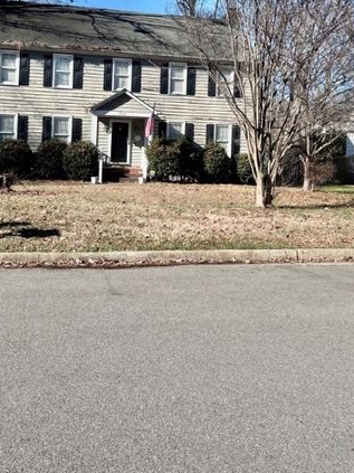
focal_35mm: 41
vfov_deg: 44.7
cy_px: 135
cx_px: 193
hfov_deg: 35.1
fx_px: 559
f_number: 1.6
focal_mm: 5.96
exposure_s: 1/2062
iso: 50
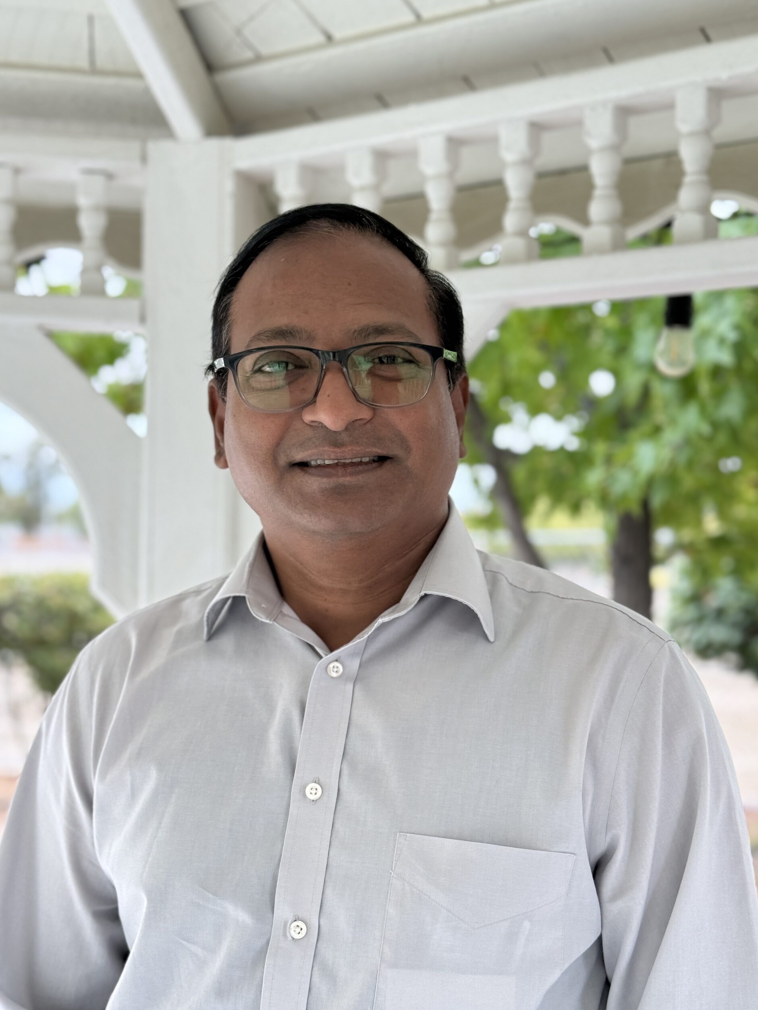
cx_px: 380
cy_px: 505
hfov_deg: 29.7
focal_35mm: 49
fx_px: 1431
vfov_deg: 38.9
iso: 100
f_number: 1.78
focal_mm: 6.76
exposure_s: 1/409
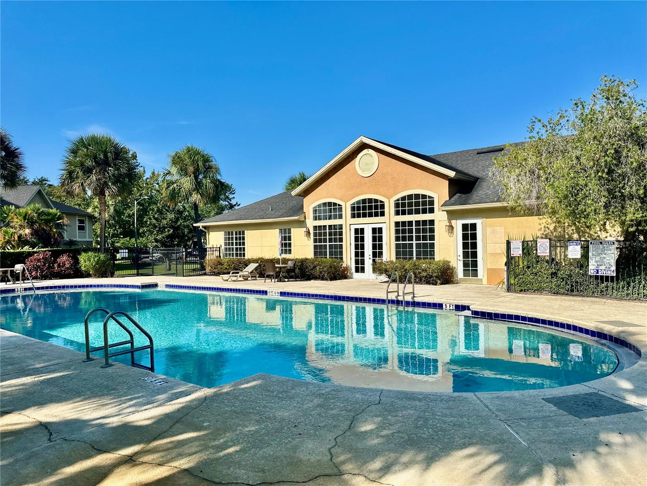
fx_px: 449
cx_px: 324
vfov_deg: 56.8
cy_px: 243
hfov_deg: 71.6
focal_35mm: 24
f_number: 1.78
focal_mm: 6.86
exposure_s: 1/6623
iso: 80
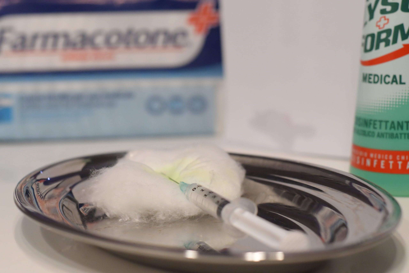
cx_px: 204
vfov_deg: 18.2
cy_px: 136
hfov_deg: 27.0
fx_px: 852
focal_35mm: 75
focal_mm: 50
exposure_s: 1/125
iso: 3200
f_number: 4
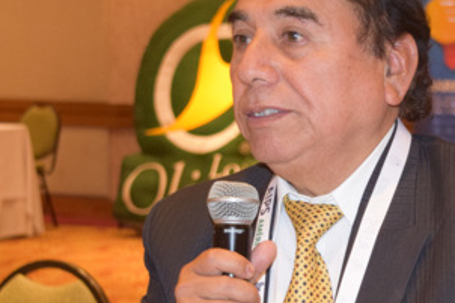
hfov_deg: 13.5
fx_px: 1907
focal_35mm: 151
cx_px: 408
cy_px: 257
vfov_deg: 9.1
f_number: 4.8
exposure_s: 1/60
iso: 1600
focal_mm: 38
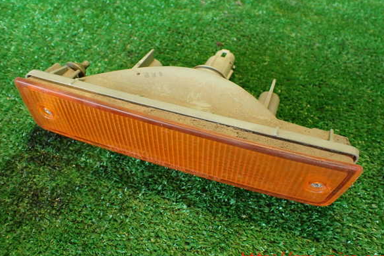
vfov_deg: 41.1
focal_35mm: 32
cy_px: 119
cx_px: 193
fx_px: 341
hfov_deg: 58.7
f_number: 2.3
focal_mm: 5.4
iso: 200
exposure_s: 1/30
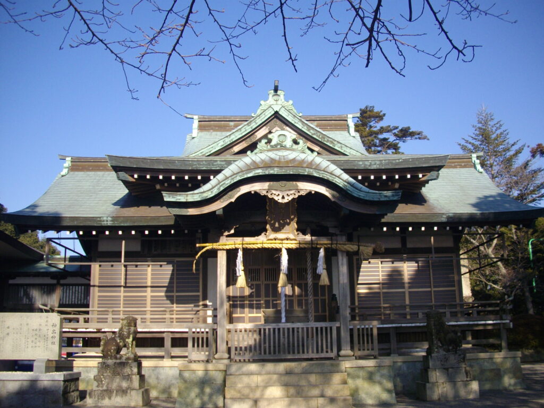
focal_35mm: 37
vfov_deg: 38.7
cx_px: 272
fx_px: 581
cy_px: 204
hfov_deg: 50.1
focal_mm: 6.2
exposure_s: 1/250
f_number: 5.6
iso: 100
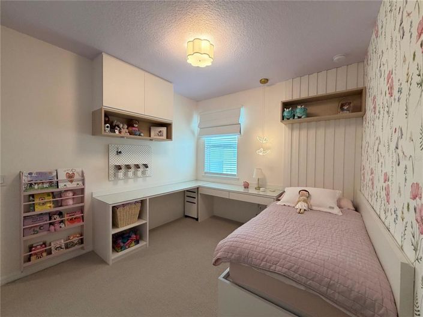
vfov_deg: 85.6
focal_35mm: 14
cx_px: 212
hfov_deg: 102.1
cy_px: 158
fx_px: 171
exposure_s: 1/120
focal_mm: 2.22
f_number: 2.2
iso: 250
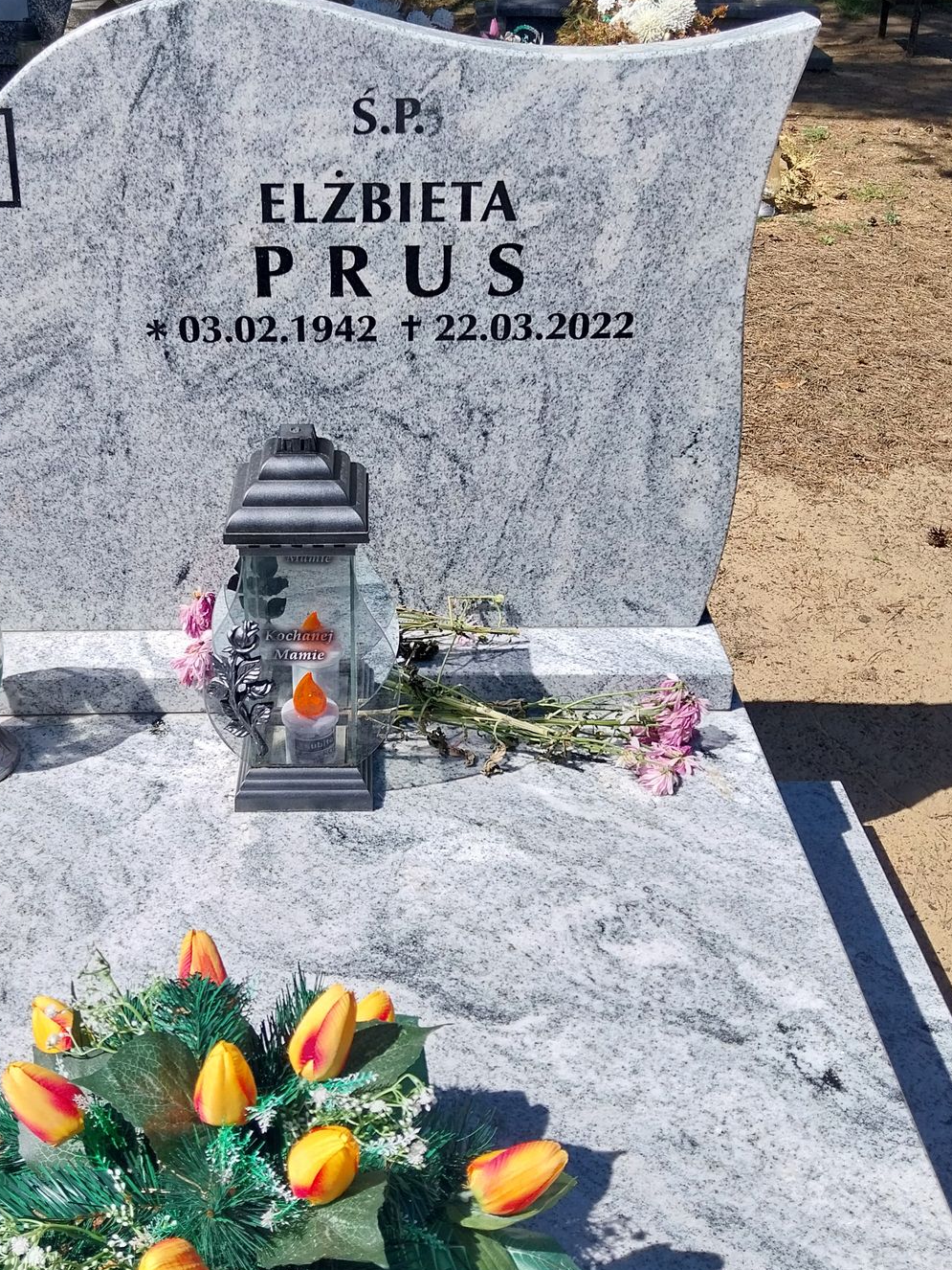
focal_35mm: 40
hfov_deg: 35.7
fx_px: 1466
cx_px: 335
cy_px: 589
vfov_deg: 46.8
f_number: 1.8
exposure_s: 1/867
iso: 25
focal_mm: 4
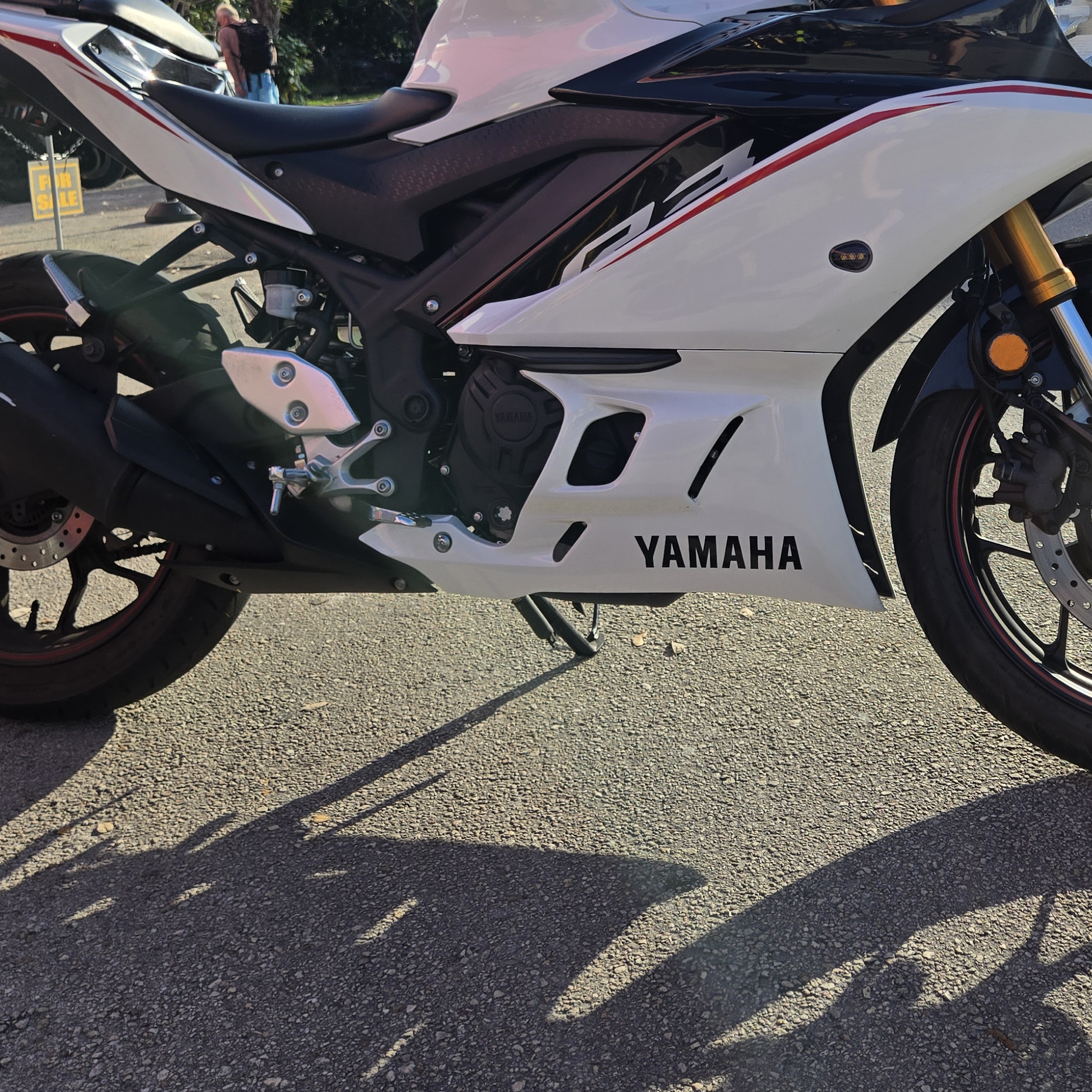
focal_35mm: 40
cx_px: 701
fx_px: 1428
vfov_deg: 40.9
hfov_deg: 41.5
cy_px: 295
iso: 25
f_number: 1.8
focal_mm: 5.4
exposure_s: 1/1789
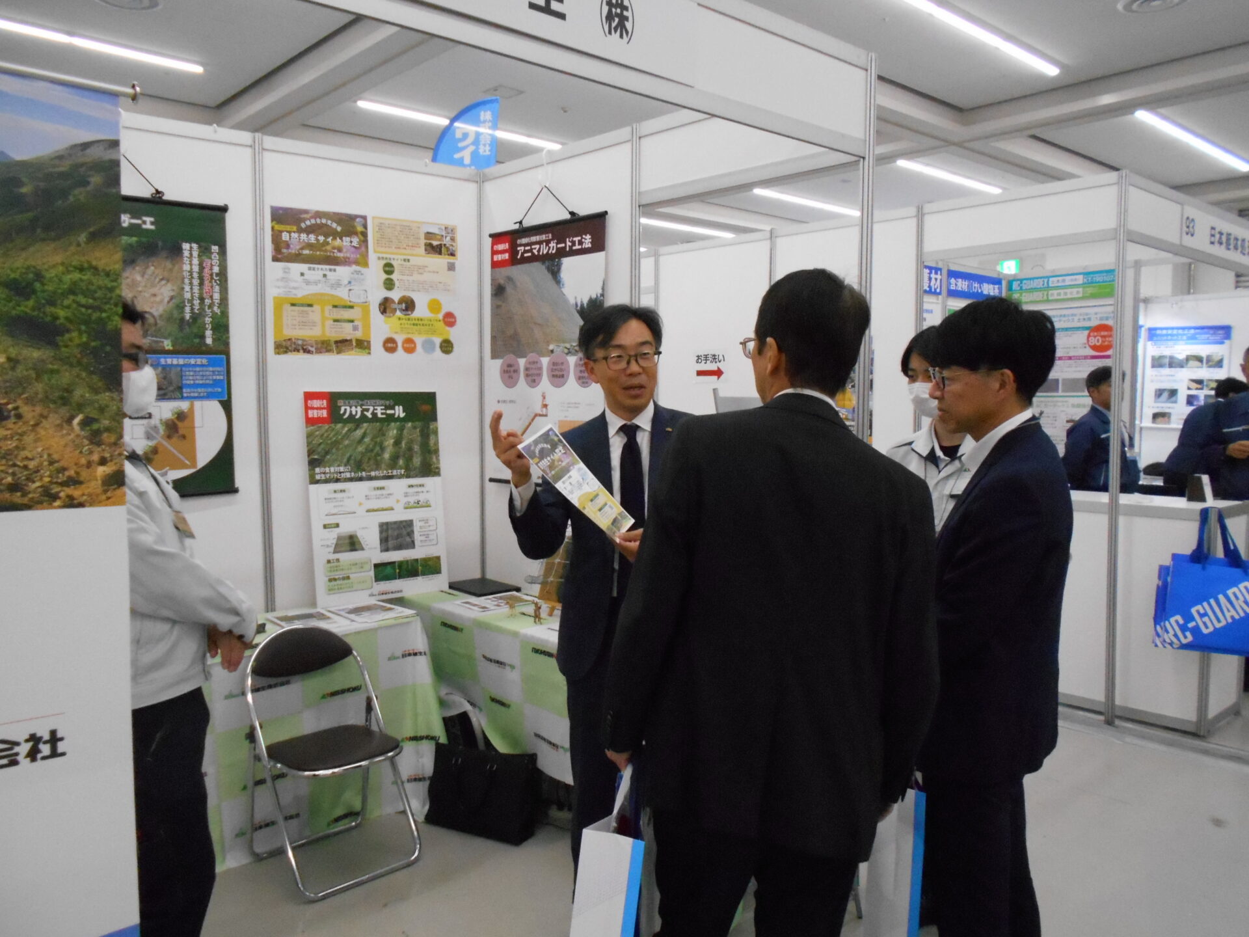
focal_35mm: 26
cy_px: 468
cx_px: 624
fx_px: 938
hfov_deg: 67.3
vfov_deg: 53.1
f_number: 3.2
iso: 800
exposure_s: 1/200
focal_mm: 4.6
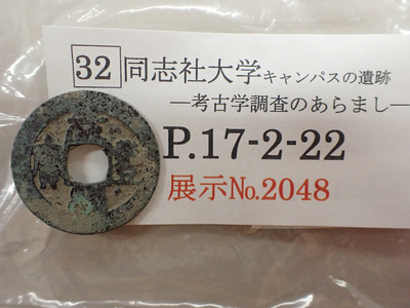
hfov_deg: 60.0
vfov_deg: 46.8
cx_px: 205
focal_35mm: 30
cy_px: 154
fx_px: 355
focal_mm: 5.4
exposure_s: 1/125
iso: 800
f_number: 2.3
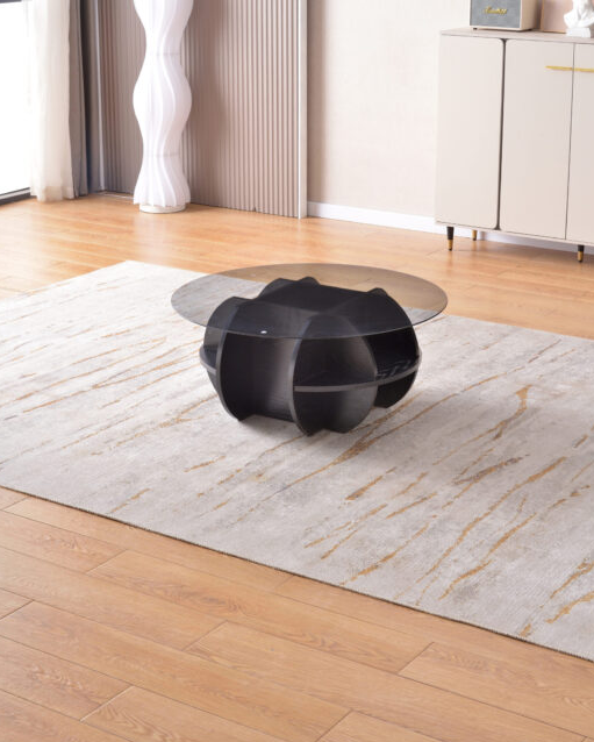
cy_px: 304
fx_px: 1383
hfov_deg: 24.2
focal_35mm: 63
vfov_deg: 29.9
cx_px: 298
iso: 200
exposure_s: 1/80
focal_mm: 55
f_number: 11
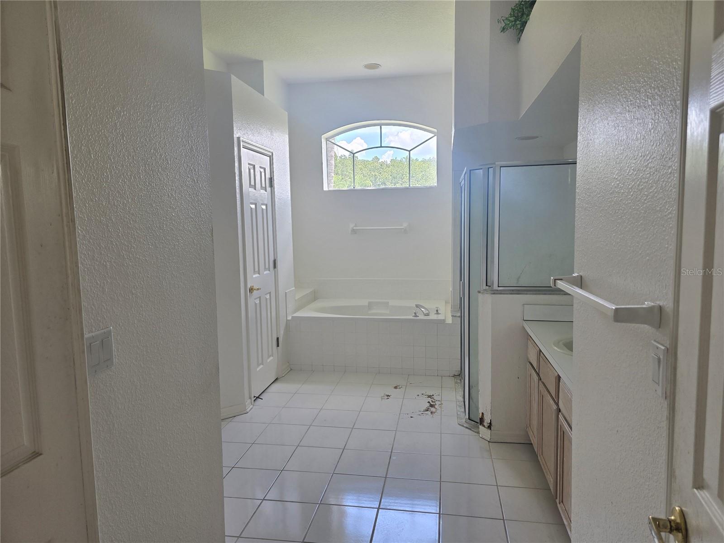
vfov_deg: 58.9
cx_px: 362
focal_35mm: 23
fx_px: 481
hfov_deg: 73.9
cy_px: 272
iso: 50
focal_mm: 6.3
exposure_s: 1/180
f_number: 1.7
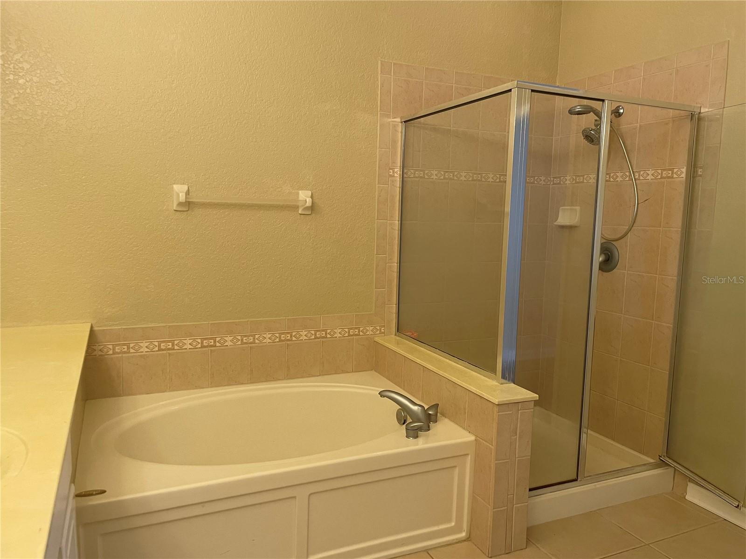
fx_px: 560
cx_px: 373
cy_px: 280
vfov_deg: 53.1
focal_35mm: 26
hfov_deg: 67.3
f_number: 1.6
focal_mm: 4.2
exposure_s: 1/60
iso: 125
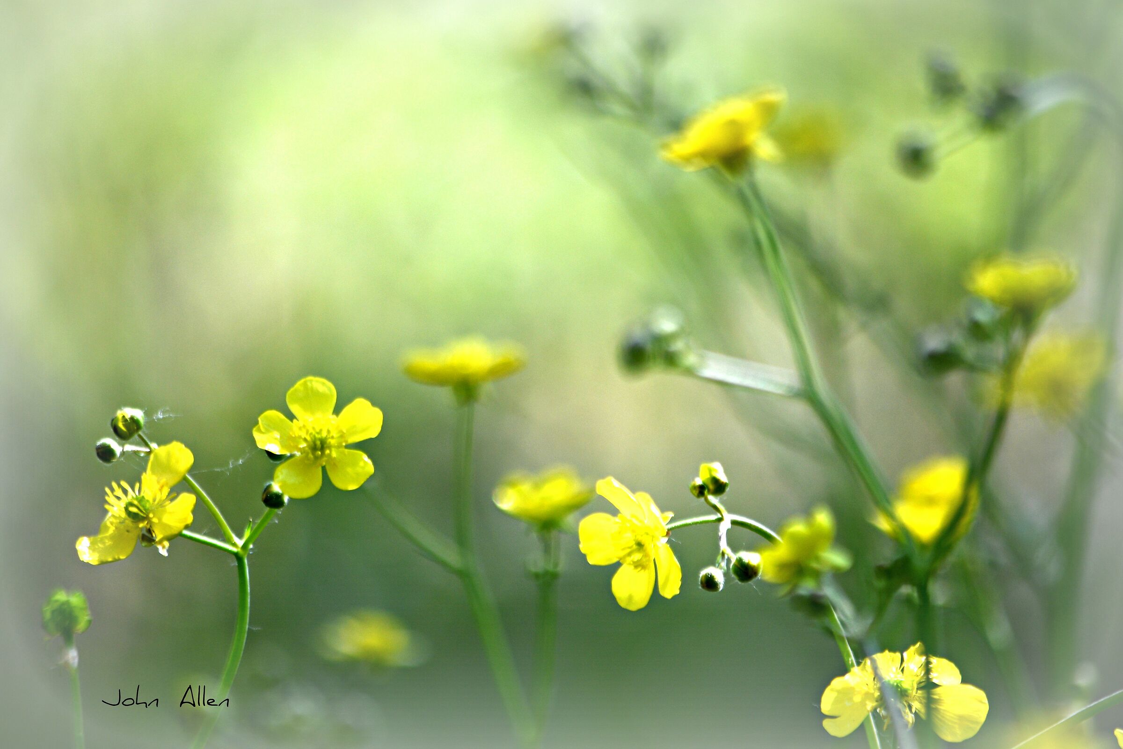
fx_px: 14036
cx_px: 562
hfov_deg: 4.6
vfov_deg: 3.1
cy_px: 374
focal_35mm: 450
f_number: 5.6
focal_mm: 300
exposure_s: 1/640
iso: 400
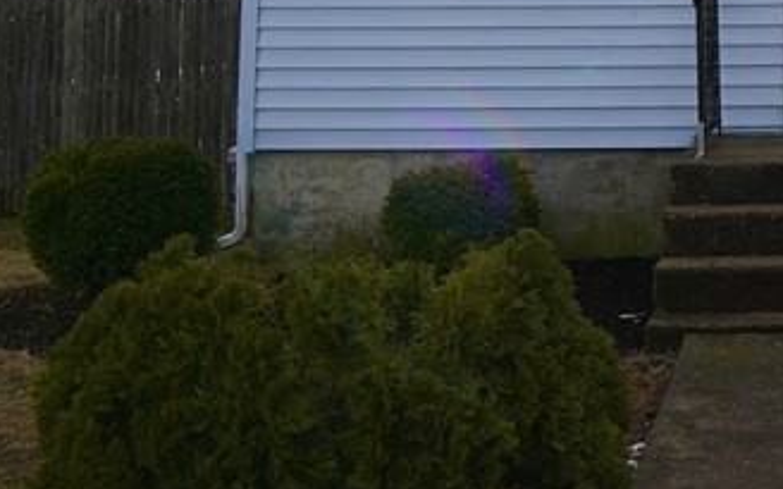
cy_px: -279
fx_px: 1728
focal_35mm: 81
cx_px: 1017
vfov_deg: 14.8
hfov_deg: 22.8
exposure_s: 1/500
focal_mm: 16
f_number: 5
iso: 100
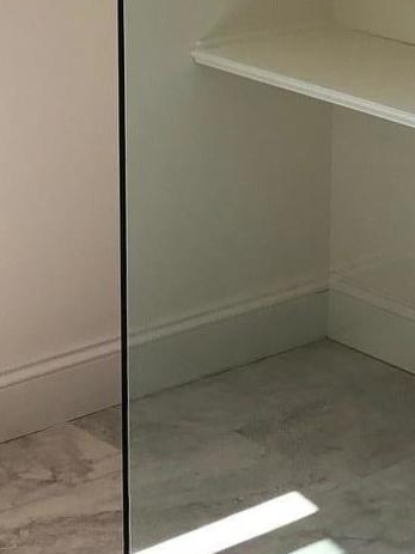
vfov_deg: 15.9
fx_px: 1935
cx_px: 580
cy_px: -19
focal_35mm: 121
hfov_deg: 11.8
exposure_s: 1/142
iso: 20
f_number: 1.8
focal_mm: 4
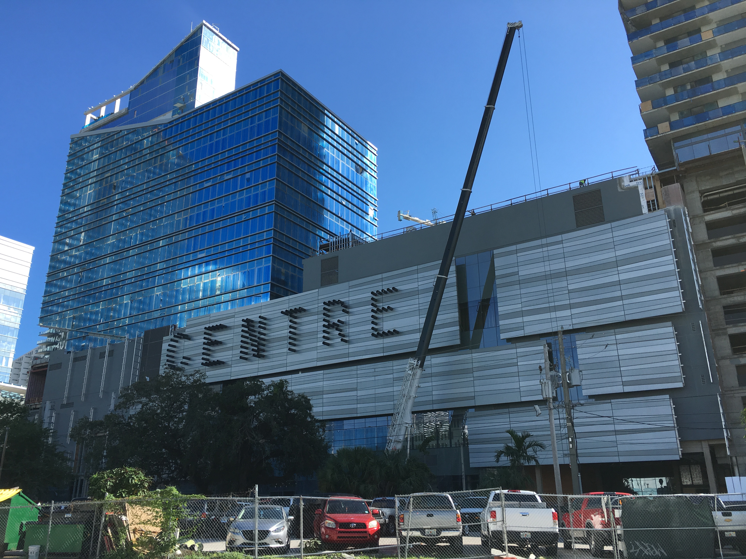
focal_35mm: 29
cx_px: 373
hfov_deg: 61.7
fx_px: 625
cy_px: 280
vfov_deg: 48.2
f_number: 2.2
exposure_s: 1/855
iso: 25
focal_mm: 4.15
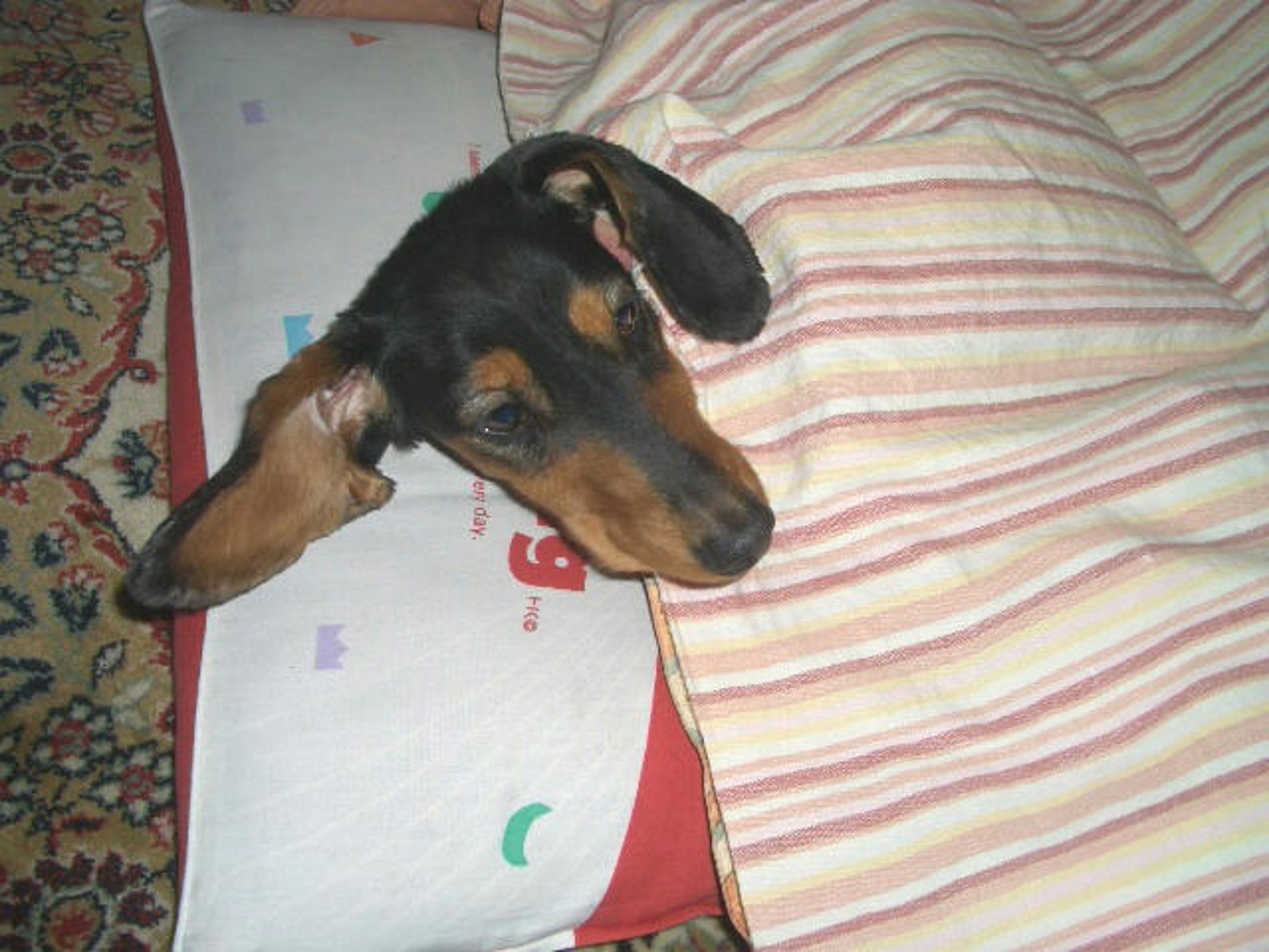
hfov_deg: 52.6
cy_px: 476
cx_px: 634
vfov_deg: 40.7
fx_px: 1283
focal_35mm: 35
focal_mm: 5.8
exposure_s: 1/60
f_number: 4.3
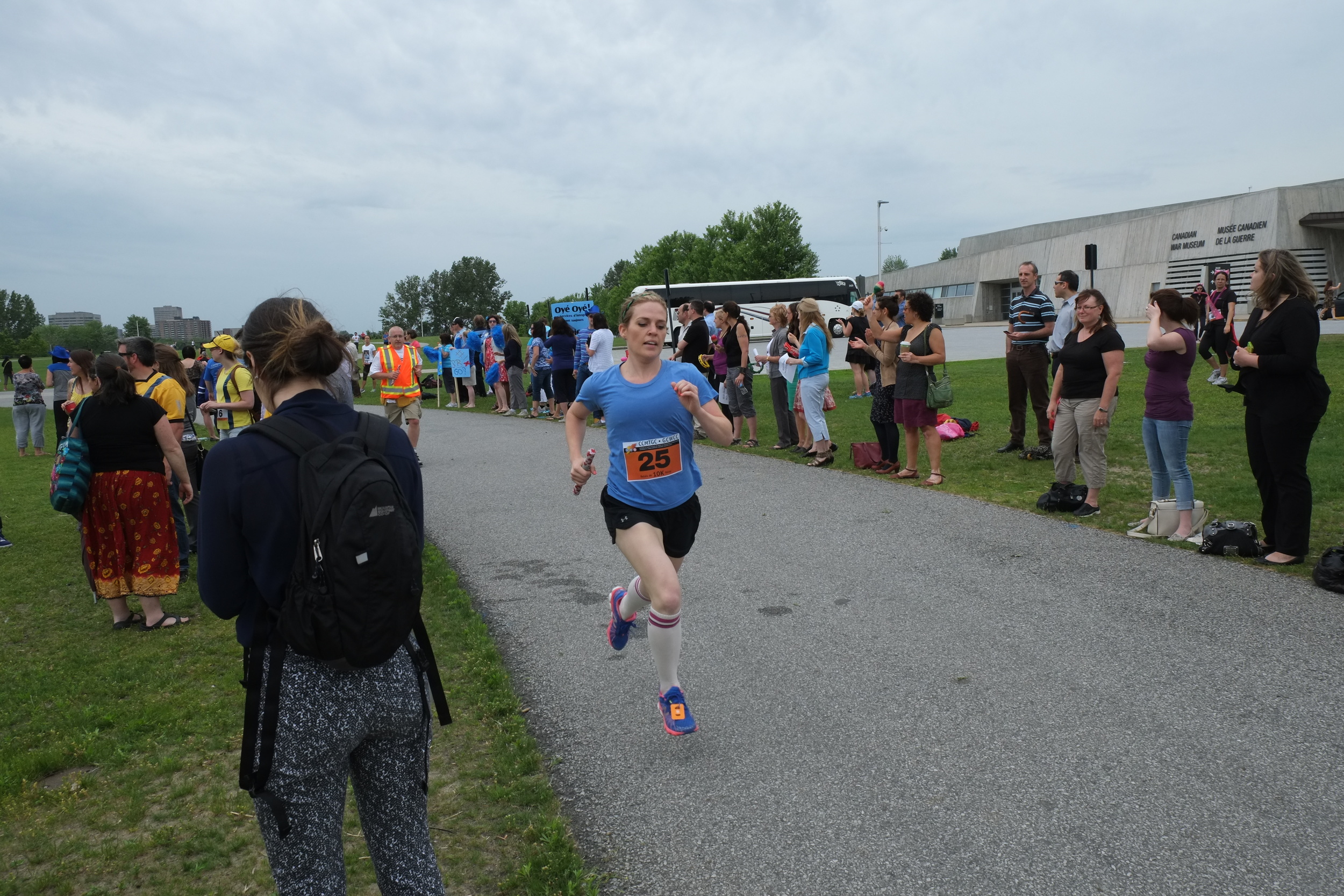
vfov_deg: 47.9
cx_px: 672
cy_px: 448
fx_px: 1008
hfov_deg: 67.4
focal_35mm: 27
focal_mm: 18
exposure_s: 1/1000
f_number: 8
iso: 800
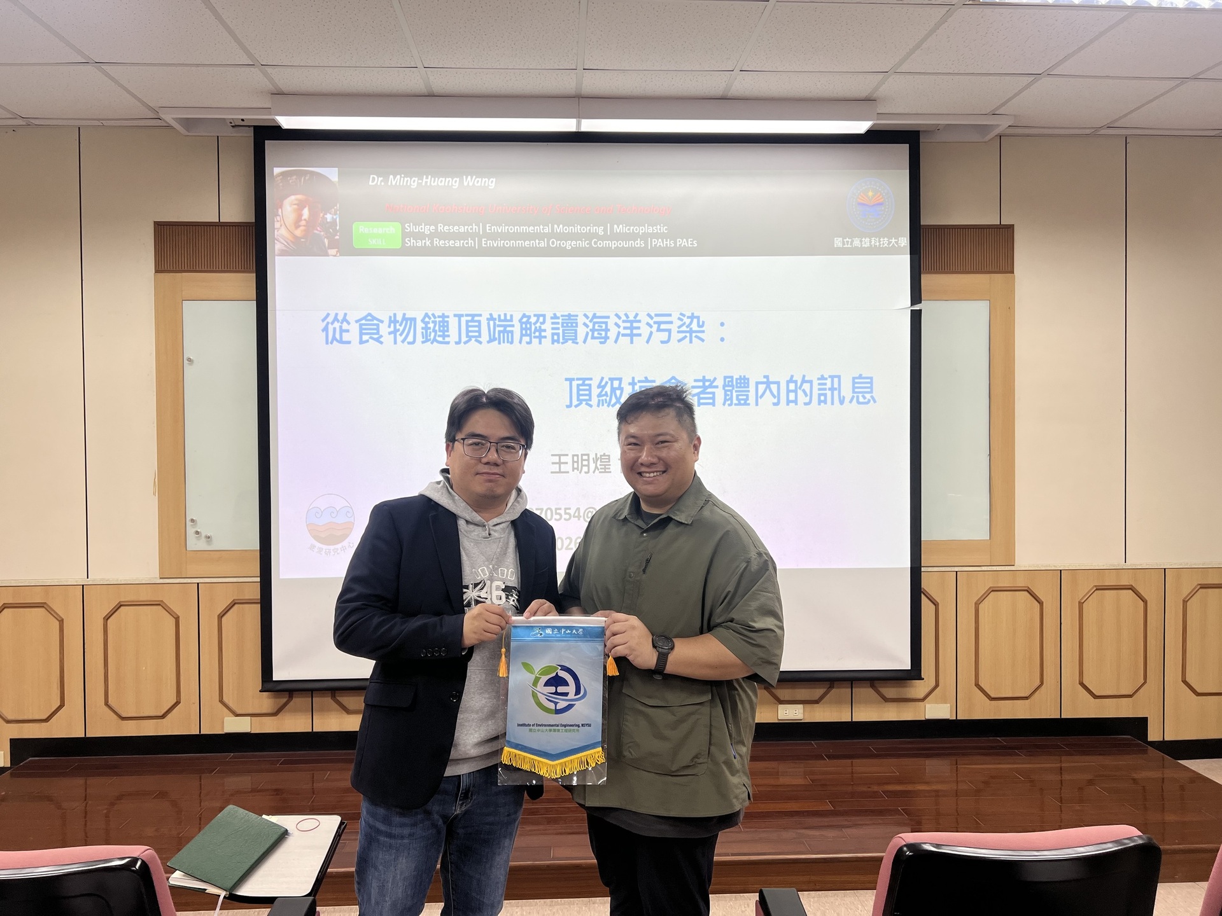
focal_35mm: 26
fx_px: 918
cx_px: 611
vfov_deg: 53.1
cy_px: 458
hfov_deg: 67.3
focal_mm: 5.7
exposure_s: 1/120
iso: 50
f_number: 1.5
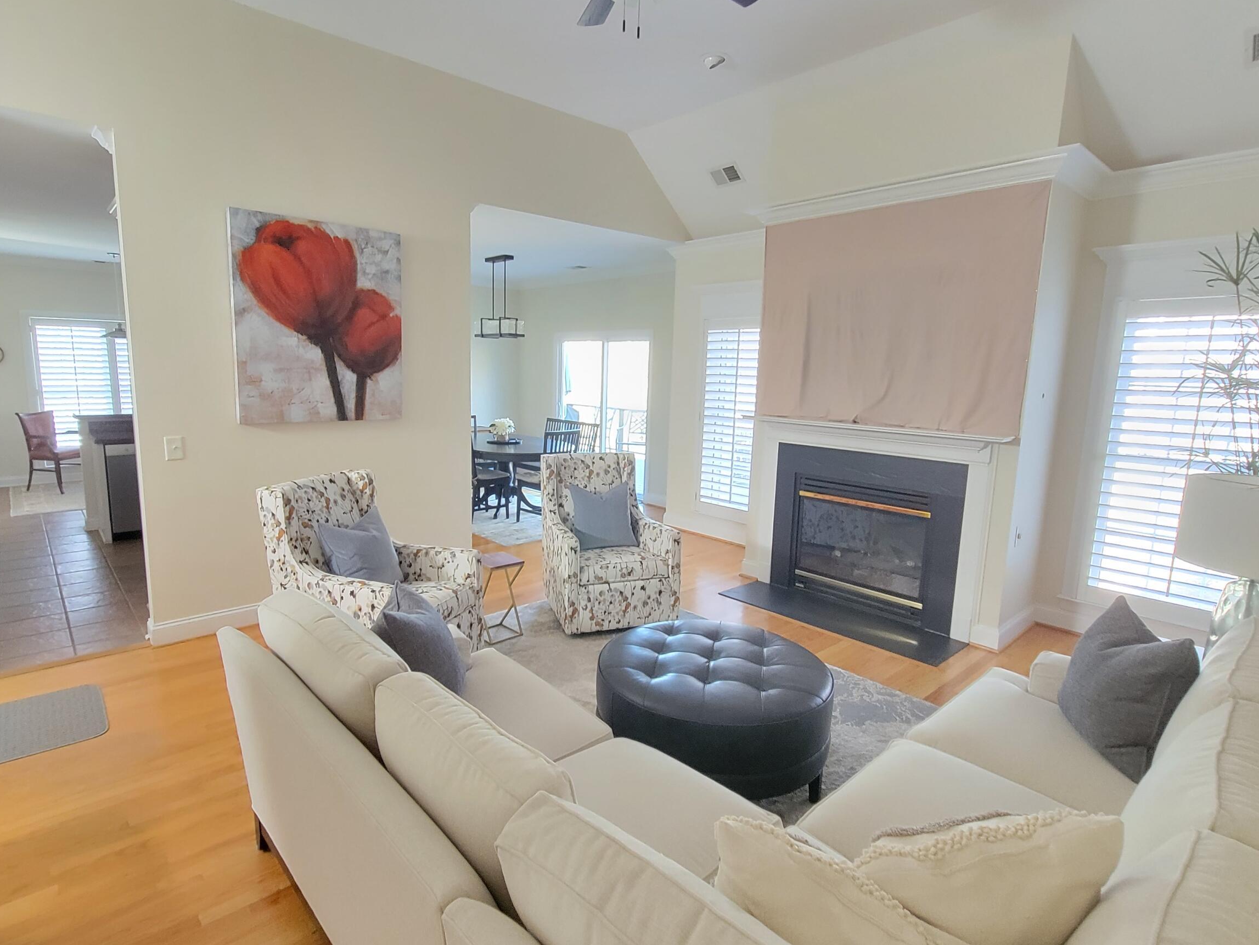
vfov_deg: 74.7
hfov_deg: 90.9
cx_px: 590
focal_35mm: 17
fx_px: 618
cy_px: 474
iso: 800
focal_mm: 2.2
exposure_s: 1/24
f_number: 2.2
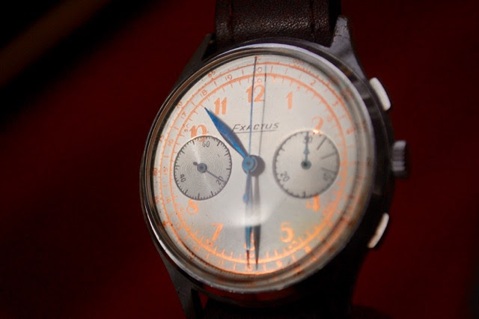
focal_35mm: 82
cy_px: 160
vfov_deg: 16.5
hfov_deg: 24.6
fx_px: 1097
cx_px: 240
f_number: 5.6
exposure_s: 1/1000
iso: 280
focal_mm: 55
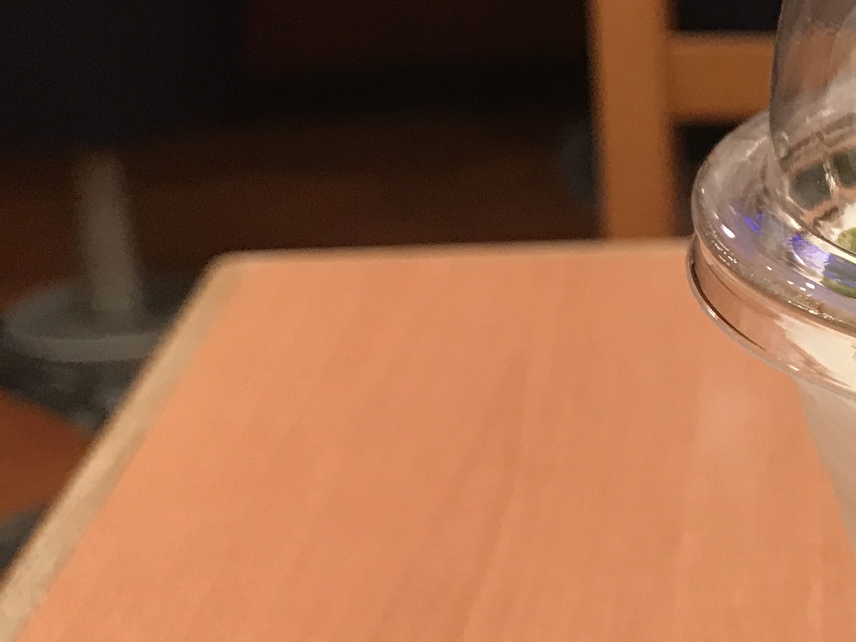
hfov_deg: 18.7
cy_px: 485
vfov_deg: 16.0
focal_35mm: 92
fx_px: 2275
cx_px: 1297
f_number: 1.8
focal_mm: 3.99
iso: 40
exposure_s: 1/17
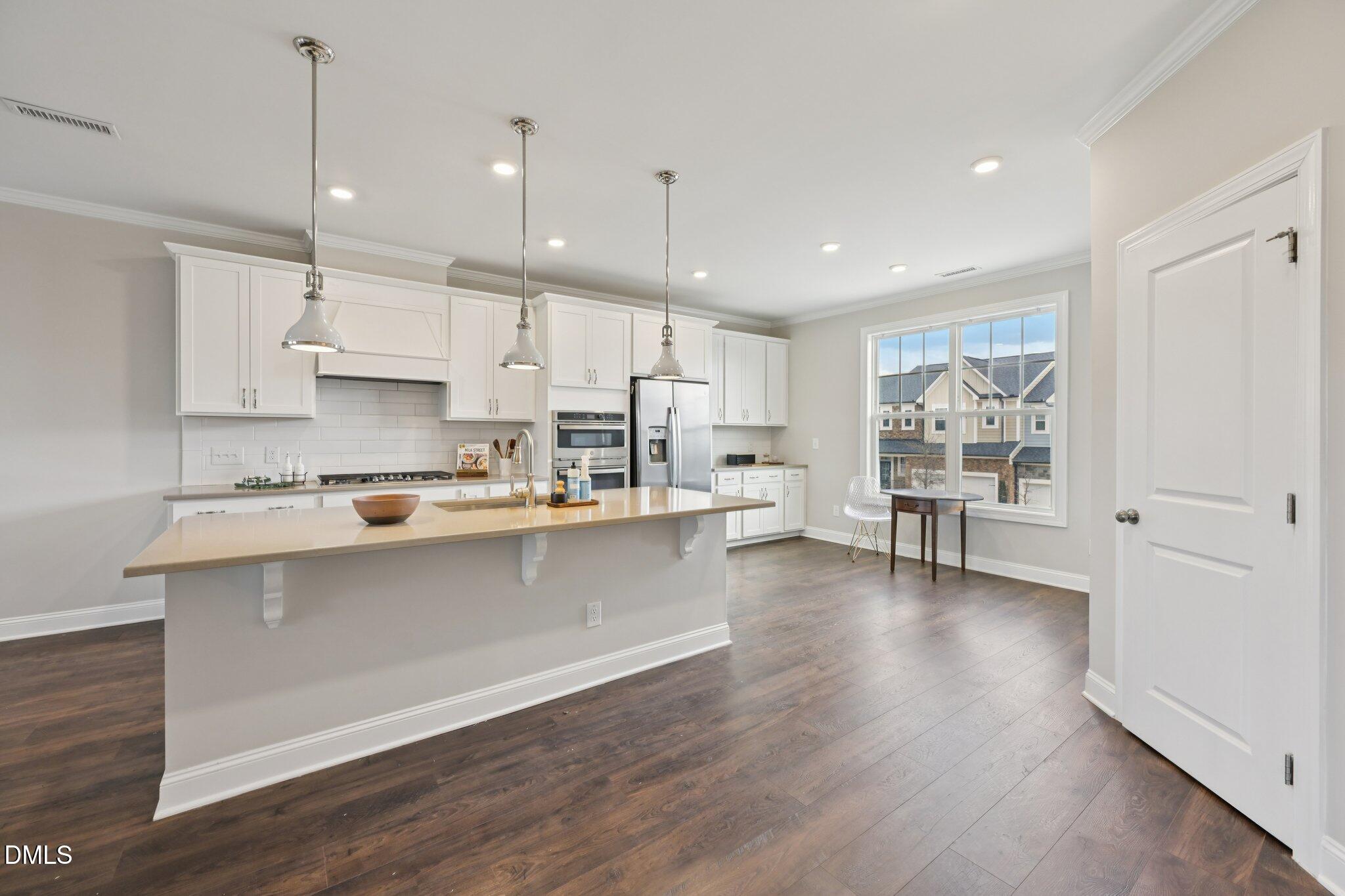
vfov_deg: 81.2
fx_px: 523
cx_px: 672
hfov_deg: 104.3
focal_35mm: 14
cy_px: 448
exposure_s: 1/40
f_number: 6.3
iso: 100
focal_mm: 14
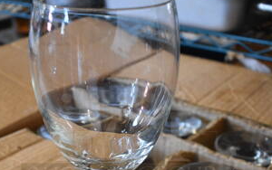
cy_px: 135
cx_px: 122
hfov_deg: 36.2
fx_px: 415
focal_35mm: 56
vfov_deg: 22.9
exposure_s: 1/125
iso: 1250
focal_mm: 18
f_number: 3.5
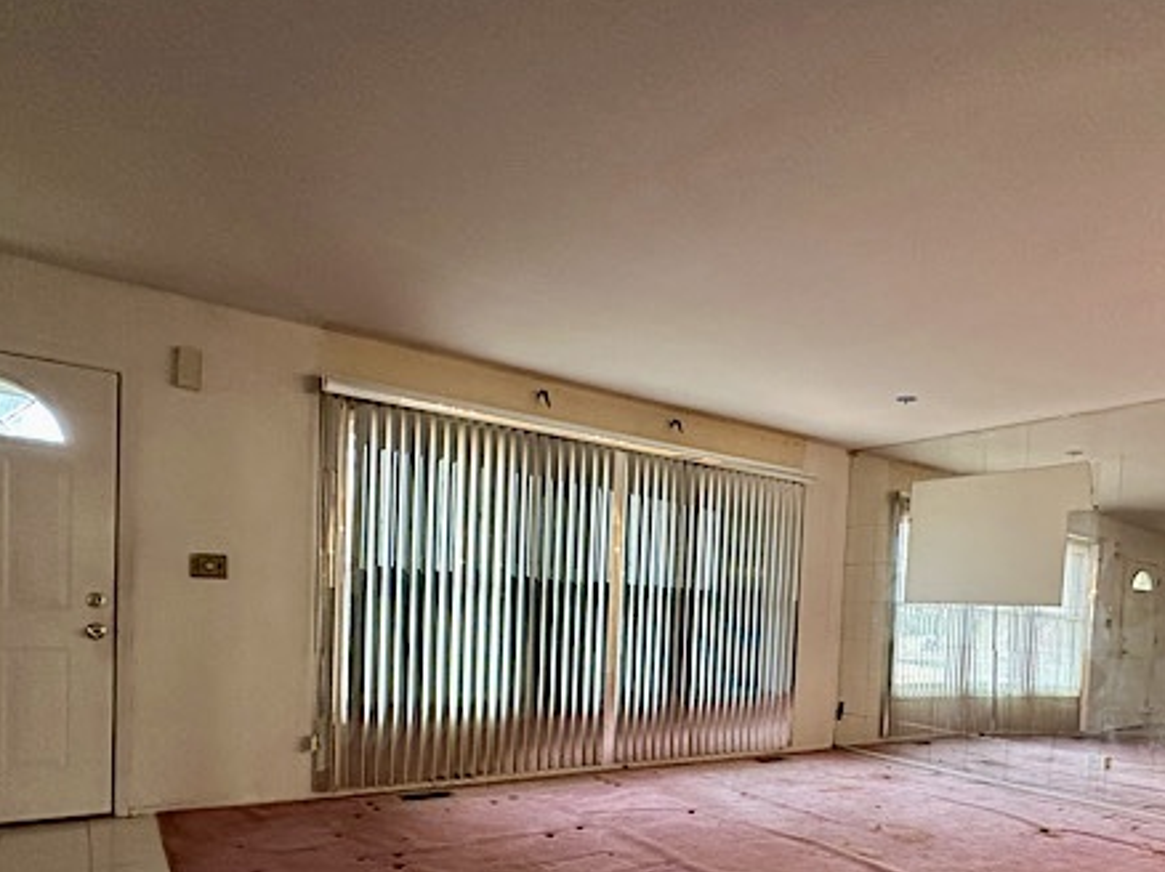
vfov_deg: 54.3
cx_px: 673
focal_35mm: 24
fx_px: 807
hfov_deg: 71.2
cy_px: 647
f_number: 2.2
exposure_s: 1/60
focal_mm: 2.22
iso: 250
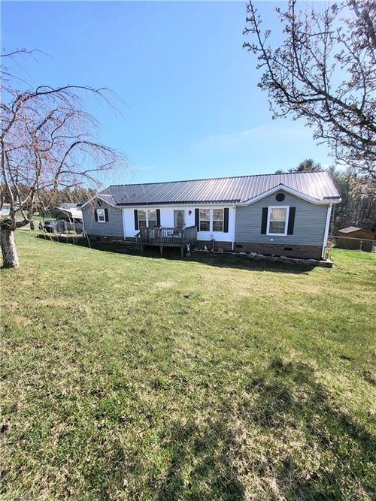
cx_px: 188
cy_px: 250
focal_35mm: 13
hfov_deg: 89.9
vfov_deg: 106.2
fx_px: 188
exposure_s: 1/909
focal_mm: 1.74
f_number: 2.2
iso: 32
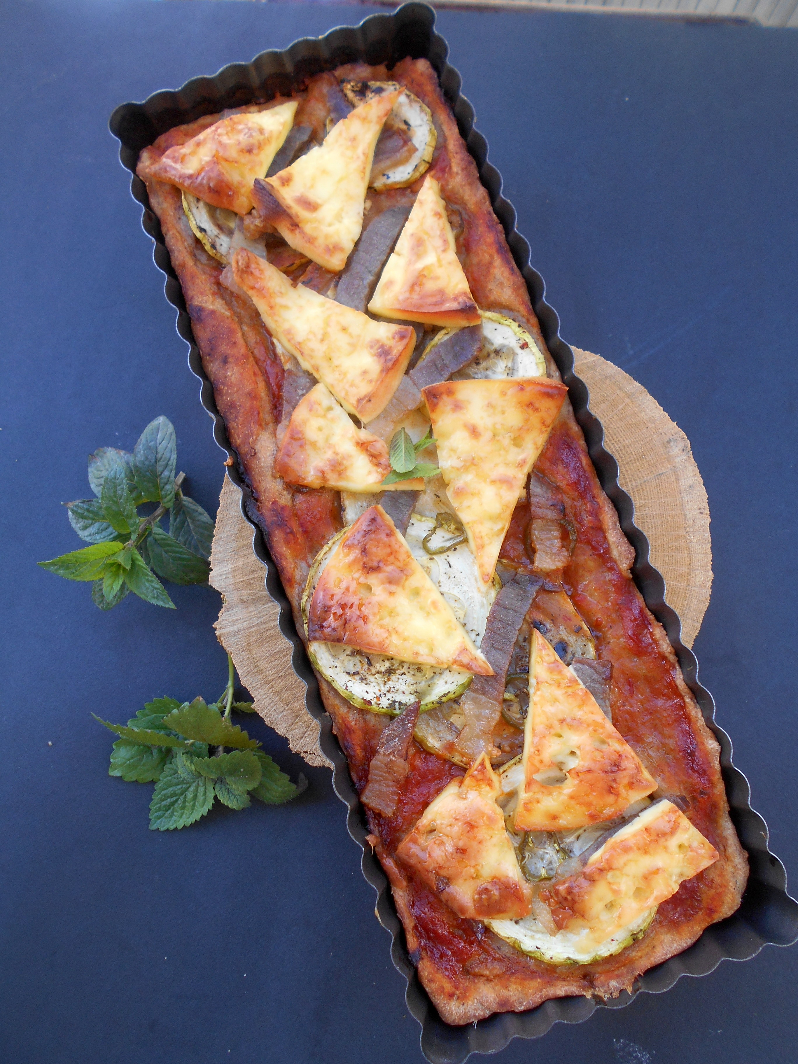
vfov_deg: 67.3
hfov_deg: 53.1
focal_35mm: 26
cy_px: 532
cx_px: 399
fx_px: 799
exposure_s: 1/50
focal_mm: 4.6
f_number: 3.2
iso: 80
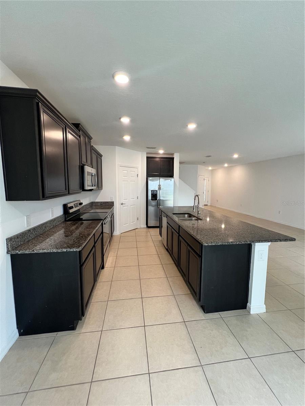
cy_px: 203
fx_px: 153
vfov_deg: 106.2
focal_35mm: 13
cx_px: 152
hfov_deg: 89.9
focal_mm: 1.57
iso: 200
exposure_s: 1/120
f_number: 1.8
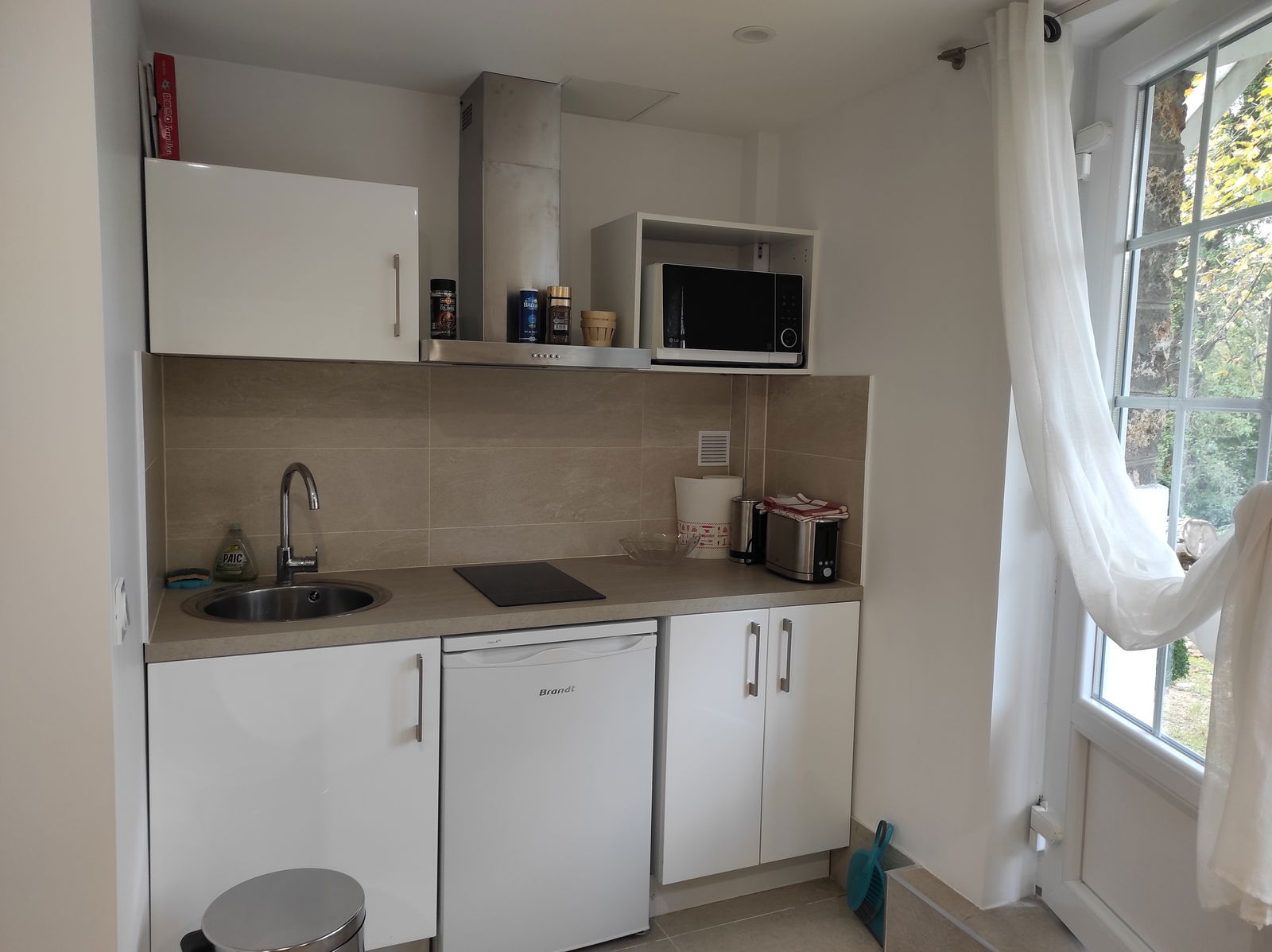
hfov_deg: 69.4
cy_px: 476
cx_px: 636
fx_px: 918
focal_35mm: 25
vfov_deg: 54.8
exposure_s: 1/50
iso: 169
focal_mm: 5.43
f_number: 1.89
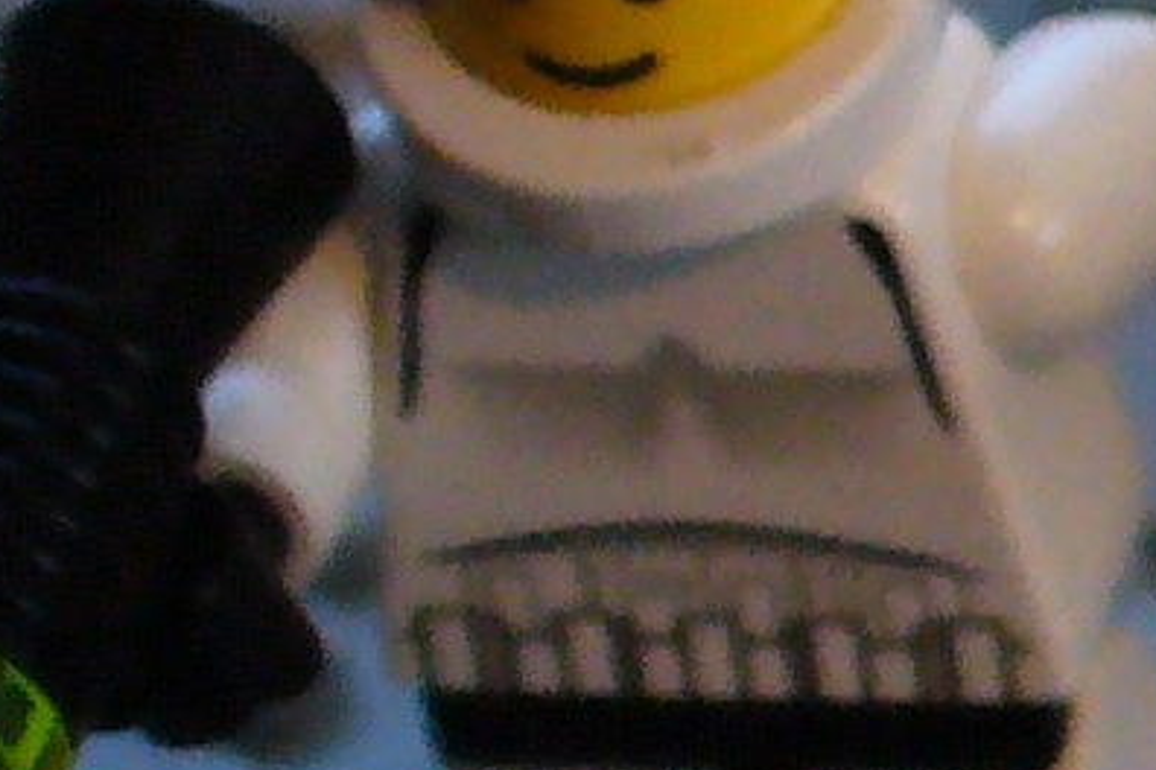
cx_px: 2875
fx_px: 7995
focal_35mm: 249
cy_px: 627
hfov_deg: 7.6
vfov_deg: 5.5
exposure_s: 1/8
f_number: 2.8
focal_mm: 6.1
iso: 200
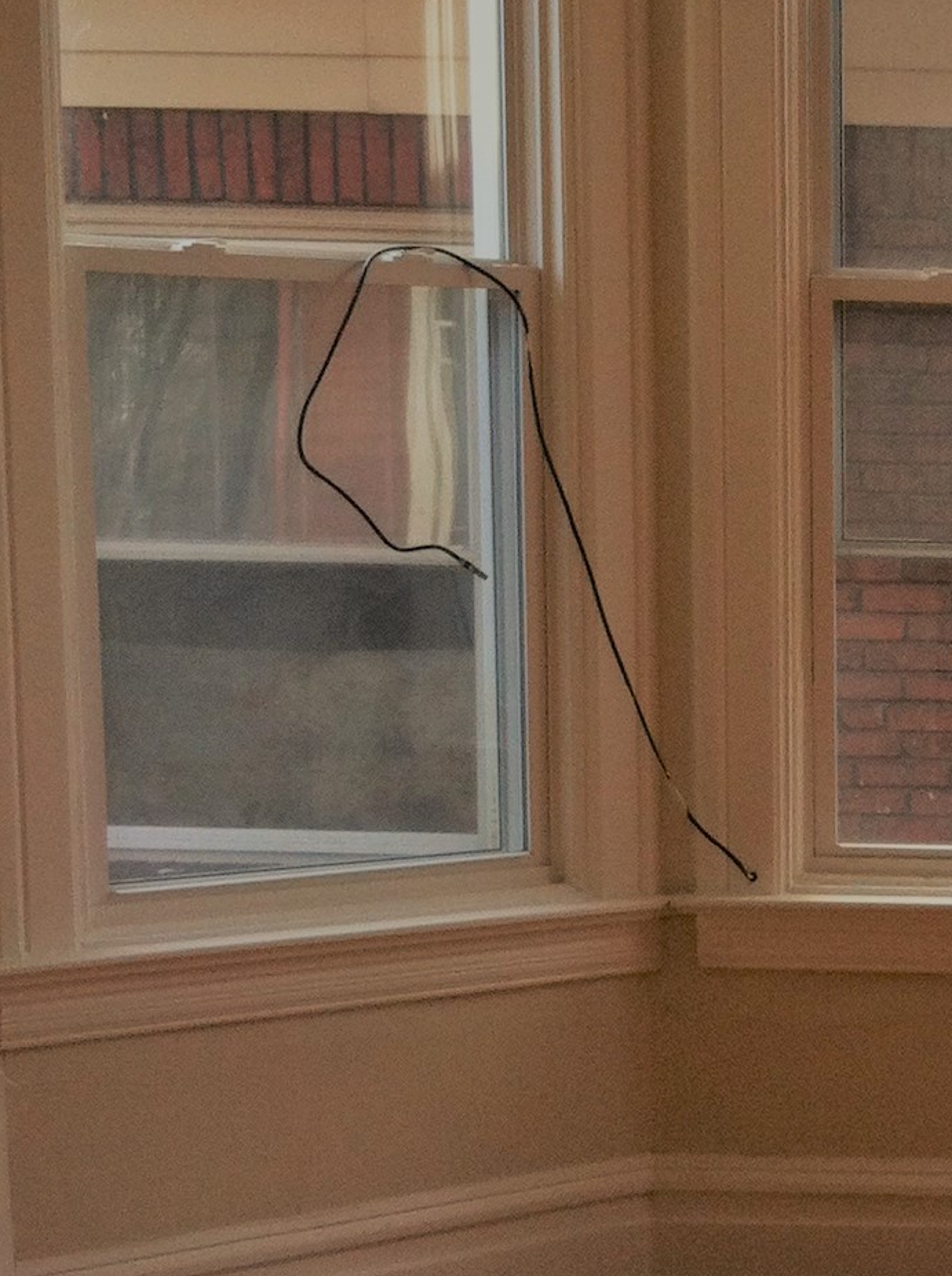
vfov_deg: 19.9
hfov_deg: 14.5
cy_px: 978
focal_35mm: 98
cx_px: 1193
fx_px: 3605
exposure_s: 1/120
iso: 100
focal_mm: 3.85
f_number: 2.8
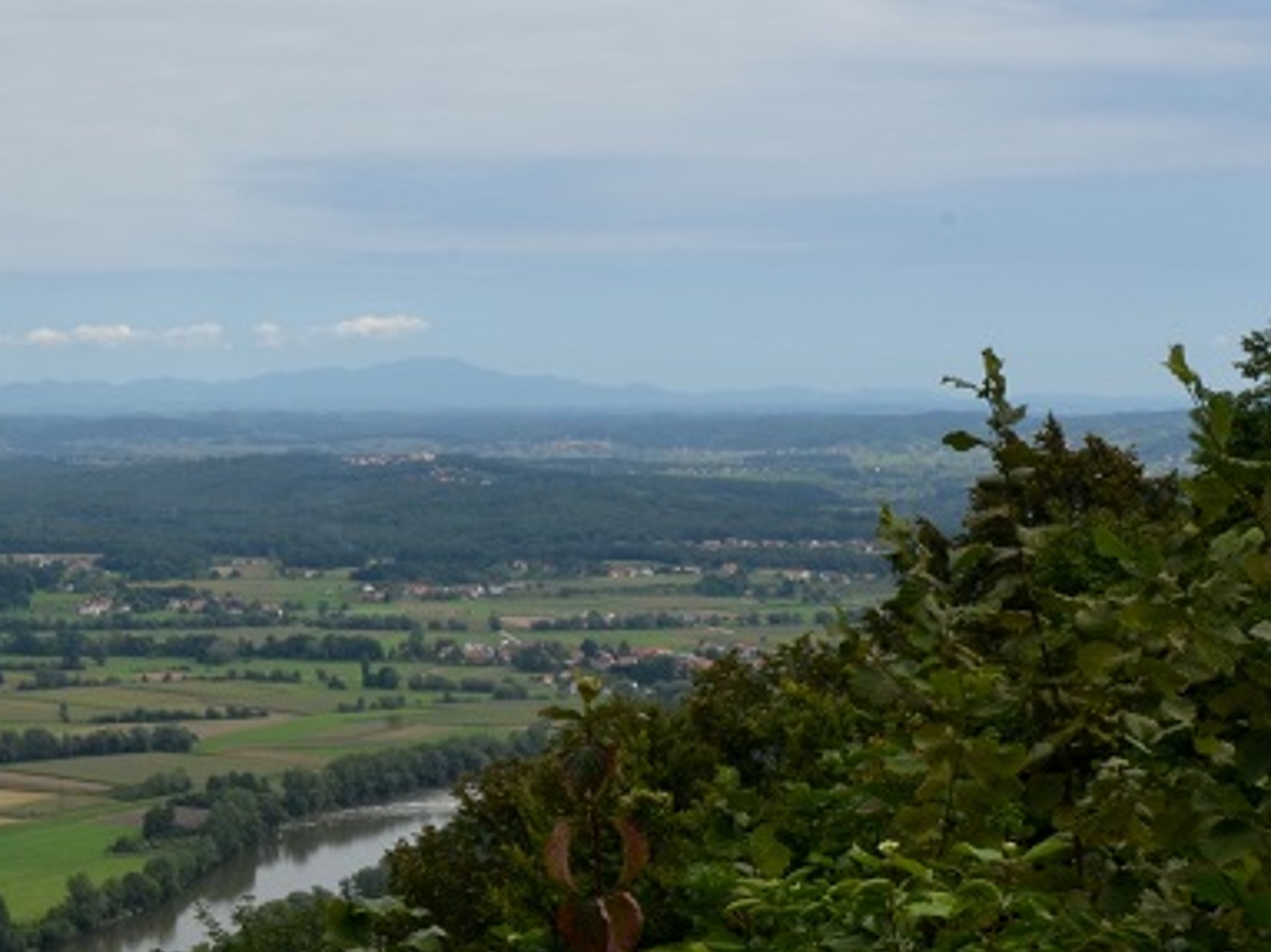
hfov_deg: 20.5
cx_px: -231
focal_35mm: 90
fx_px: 3304
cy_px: 702
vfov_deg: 16.3
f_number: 20
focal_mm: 24
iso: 125
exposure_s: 1/40
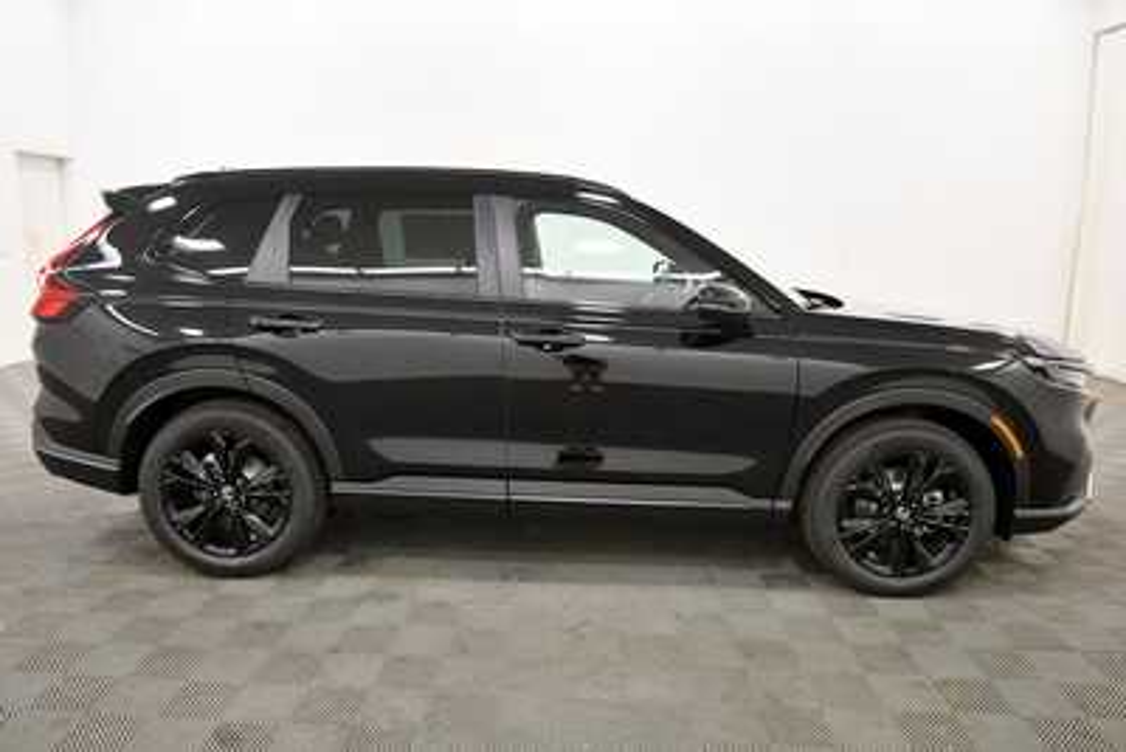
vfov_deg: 51.3
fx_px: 782
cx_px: 563
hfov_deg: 71.5
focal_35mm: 25
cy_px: 376
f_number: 5.3
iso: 1400
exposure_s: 1/125
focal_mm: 17
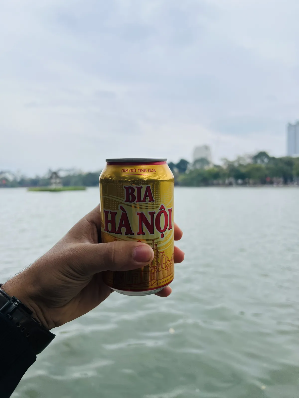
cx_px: 150
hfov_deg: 53.1
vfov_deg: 67.3
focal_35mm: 26
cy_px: 199
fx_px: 299
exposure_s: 1/2994
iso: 50
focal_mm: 5.7
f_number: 1.5
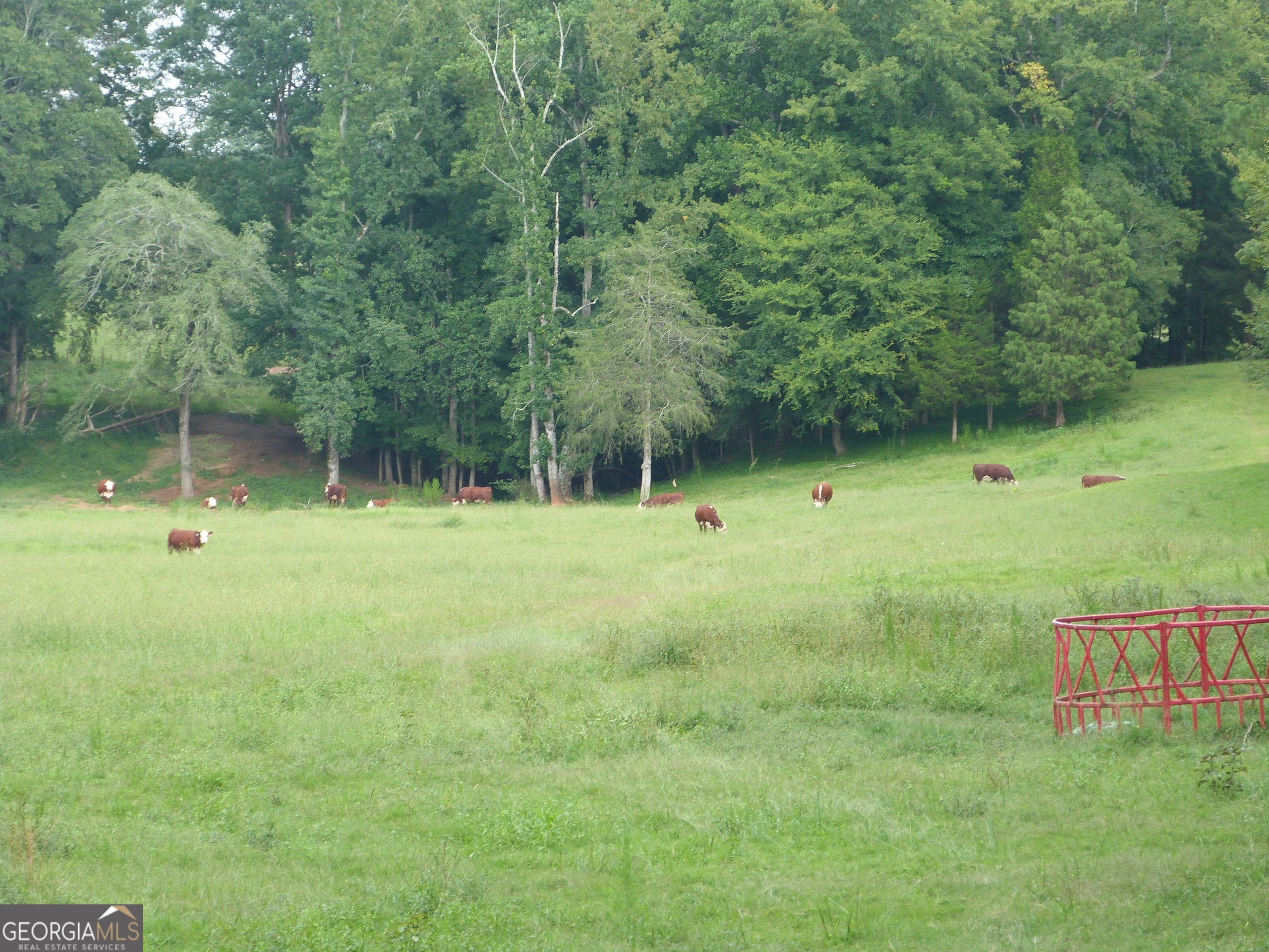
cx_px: 634
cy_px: 476
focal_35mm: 209
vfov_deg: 7.1
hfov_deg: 9.5
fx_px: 7662
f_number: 3.9
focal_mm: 37.7
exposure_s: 1/80
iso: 100
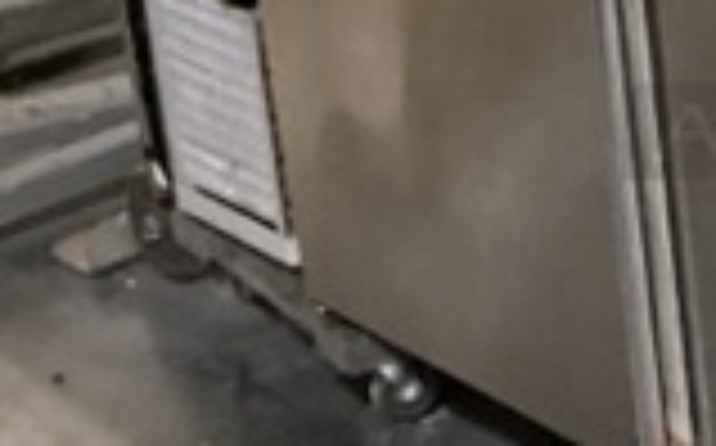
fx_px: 2456
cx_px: 1126
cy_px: -59
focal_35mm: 126
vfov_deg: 10.2
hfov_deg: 15.2
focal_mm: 3.3
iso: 400
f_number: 2.4
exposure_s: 1/40
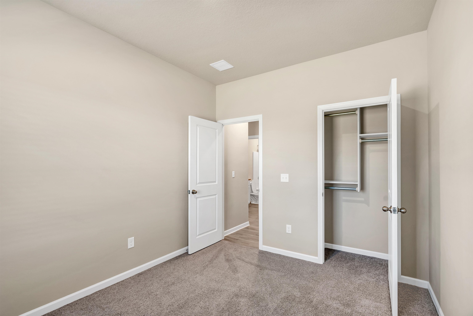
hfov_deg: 96.7
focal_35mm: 16
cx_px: 236
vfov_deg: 73.8
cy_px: 158
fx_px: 210
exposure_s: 1/6
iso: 200
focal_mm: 16
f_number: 8
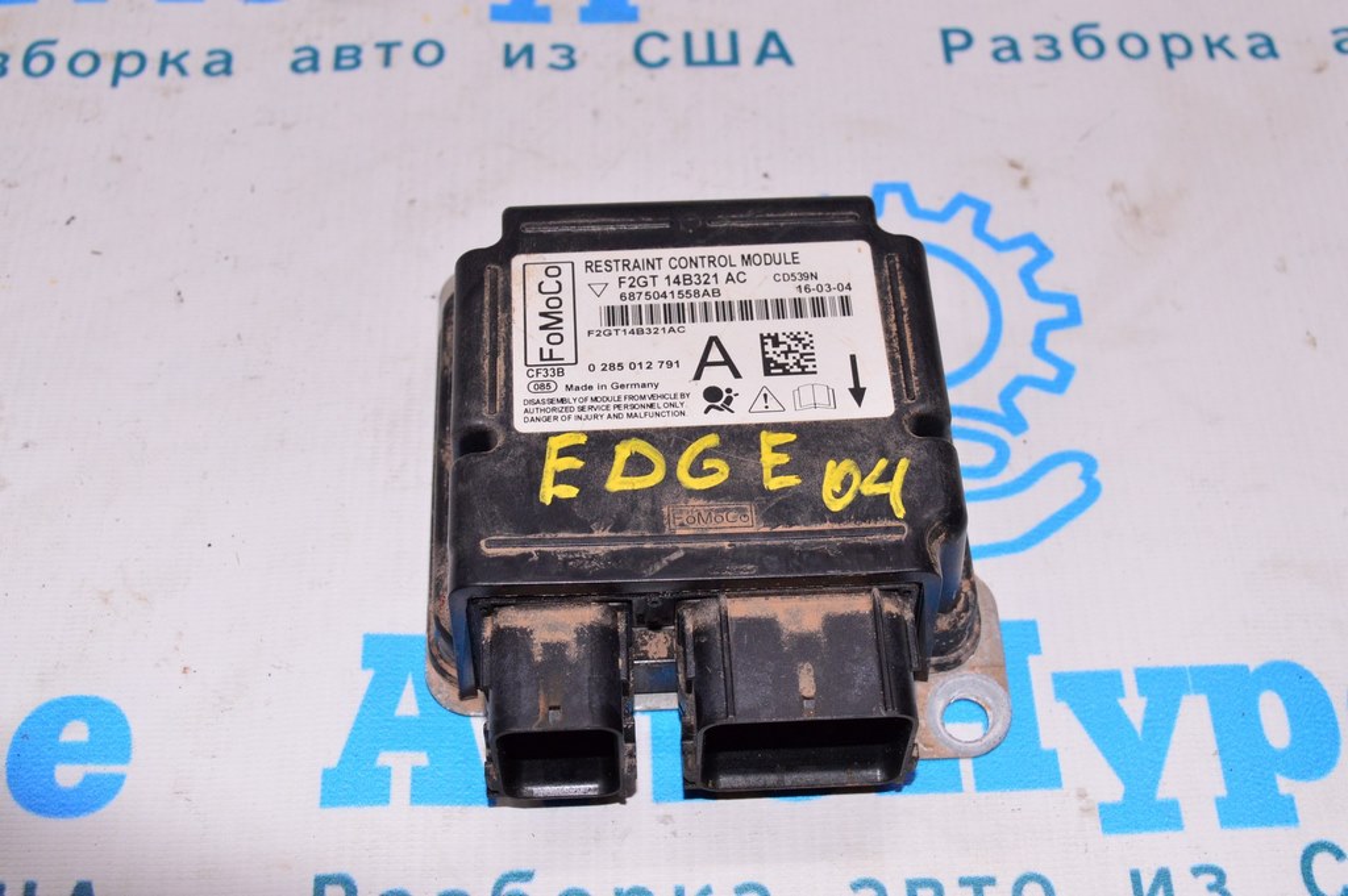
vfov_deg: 26.4
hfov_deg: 38.9
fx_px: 1908
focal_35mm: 51
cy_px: 448
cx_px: 674
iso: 1600
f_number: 8
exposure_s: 1/200
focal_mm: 34
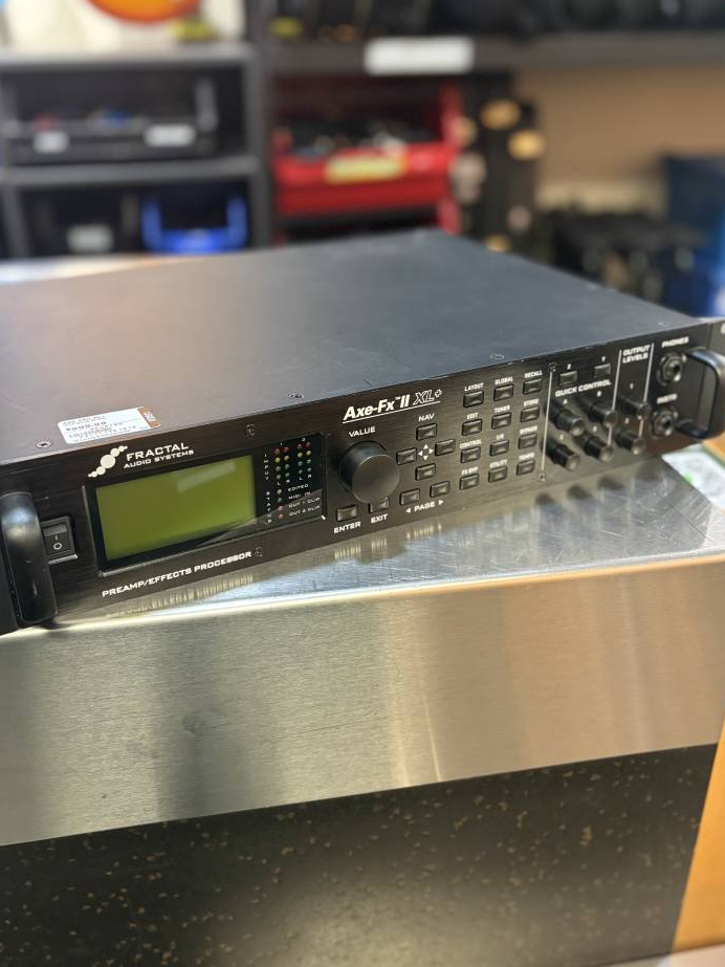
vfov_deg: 58.3
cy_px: 454
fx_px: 866
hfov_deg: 45.4
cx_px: 342
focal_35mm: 31
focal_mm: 5.96
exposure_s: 1/60
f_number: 1.6
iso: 400
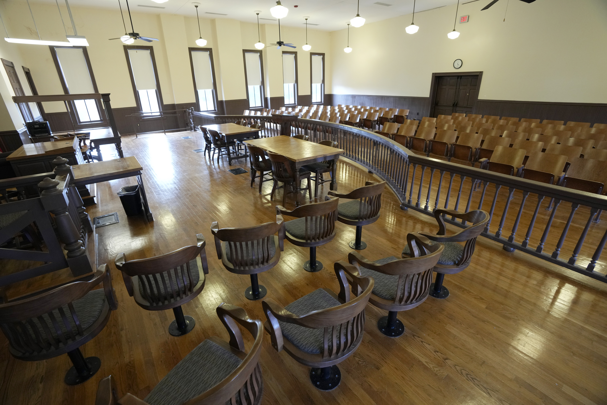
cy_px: 202
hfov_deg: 96.7
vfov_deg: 73.7
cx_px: 304
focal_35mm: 16
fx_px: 270
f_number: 5
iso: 2500
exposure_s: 1/100
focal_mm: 16
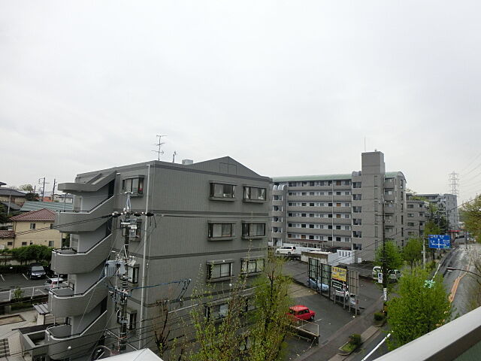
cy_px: 180
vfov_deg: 56.8
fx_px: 333
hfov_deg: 71.6
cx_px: 240
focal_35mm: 24
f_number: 3
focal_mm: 4.24
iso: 80
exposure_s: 1/500
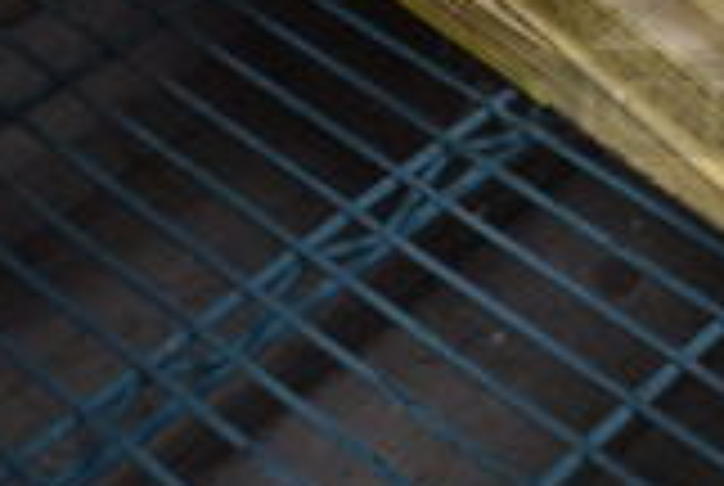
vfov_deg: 13.2
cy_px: -81
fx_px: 2055
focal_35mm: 102
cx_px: 917
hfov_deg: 18.7
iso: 400
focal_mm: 18
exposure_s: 1/30
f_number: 3.5
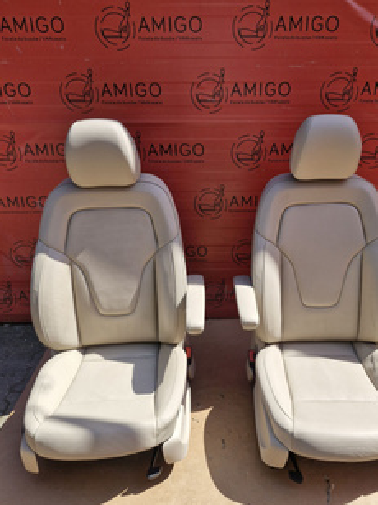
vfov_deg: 65.3
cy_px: 242
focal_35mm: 27
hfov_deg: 51.1
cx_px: 220
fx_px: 393
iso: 50
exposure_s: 1/1012
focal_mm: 5.54
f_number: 1.8
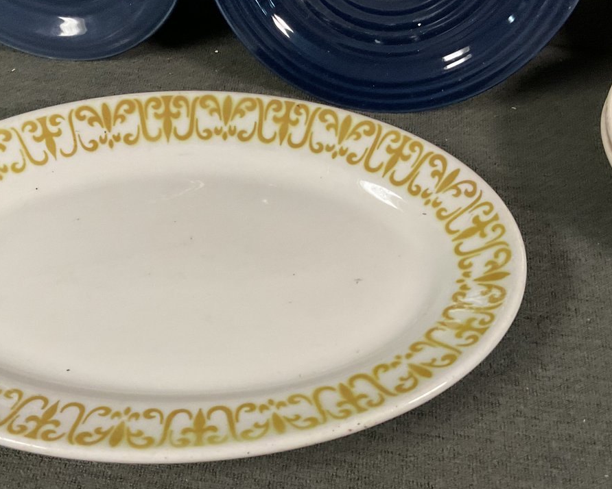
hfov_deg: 38.8
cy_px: 259
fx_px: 870
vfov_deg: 31.5
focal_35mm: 48
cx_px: 291
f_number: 1.8
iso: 160
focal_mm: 3
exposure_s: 1/60
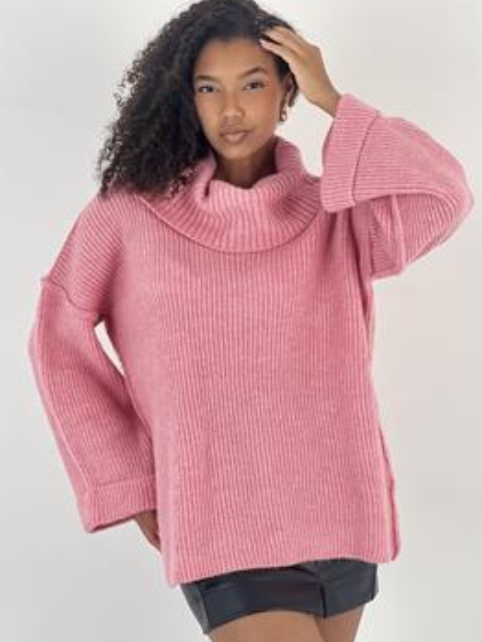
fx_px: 1688
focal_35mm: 91
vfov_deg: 21.5
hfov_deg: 16.2
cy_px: 325
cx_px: 247
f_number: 2.8
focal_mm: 9
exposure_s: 1/100
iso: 50
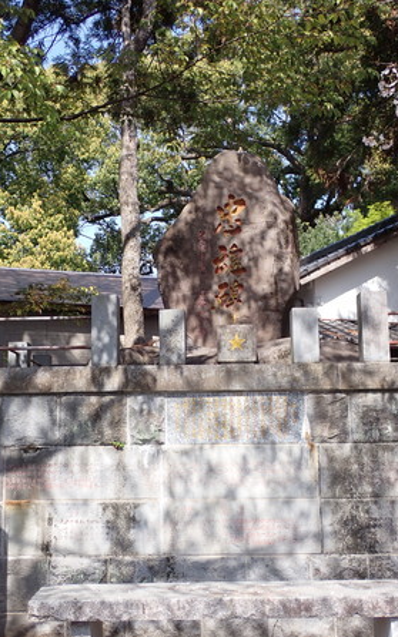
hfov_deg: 27.4
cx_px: 183
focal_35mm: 47
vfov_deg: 42.7
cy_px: 318
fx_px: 816
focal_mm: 7.84
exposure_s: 1/250
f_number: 4
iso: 100
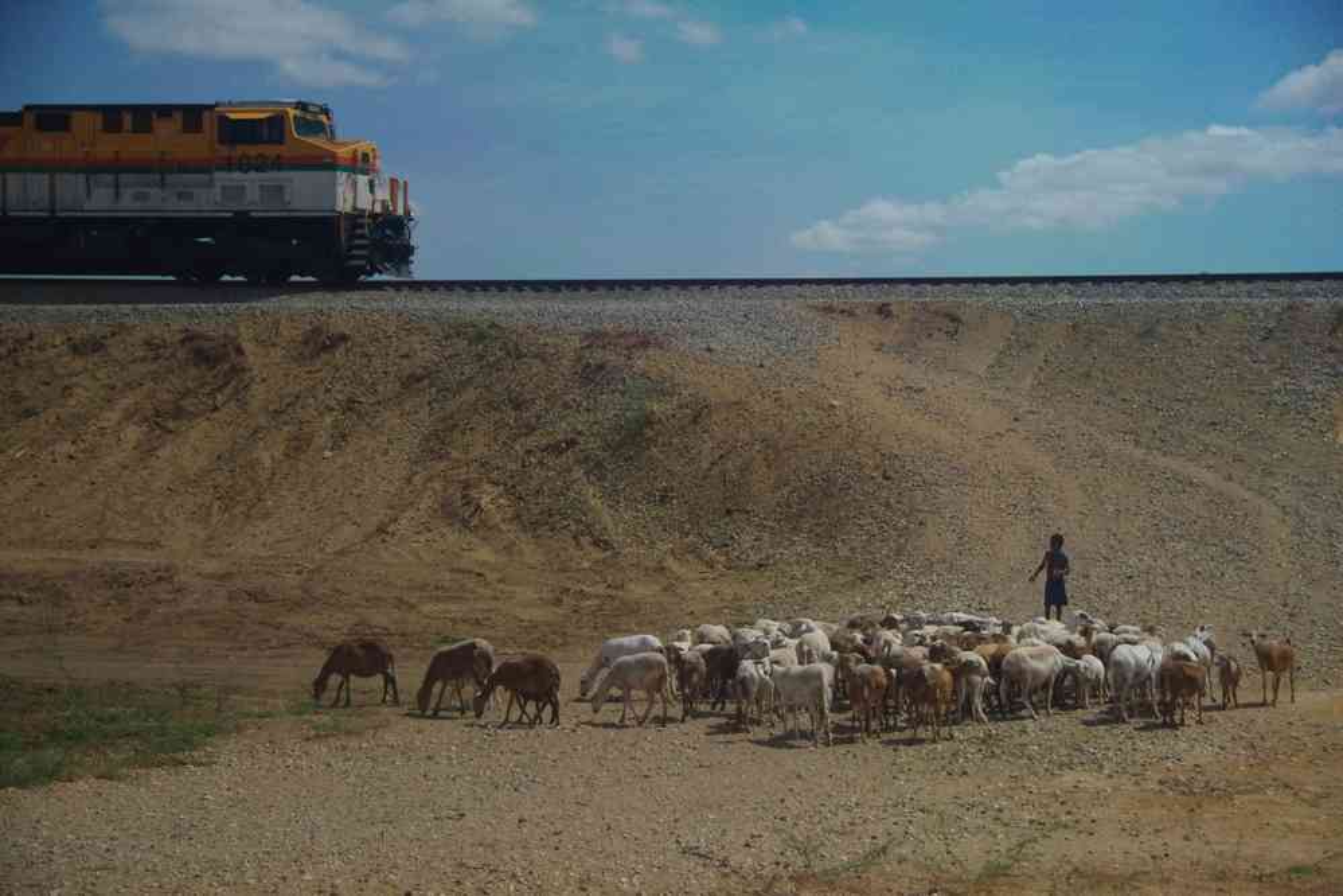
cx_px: 672
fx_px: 2686
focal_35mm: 72
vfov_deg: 18.9
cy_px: 448
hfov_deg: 28.1
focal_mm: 47.5
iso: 3200
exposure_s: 1/1000
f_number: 4.5
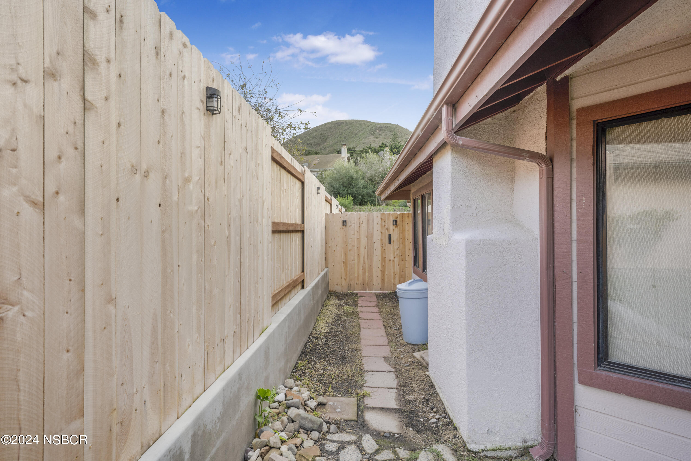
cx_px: 346
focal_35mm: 19
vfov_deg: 64.6
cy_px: 230
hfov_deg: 86.9
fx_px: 365
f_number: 8
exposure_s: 1/200
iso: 640
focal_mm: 19
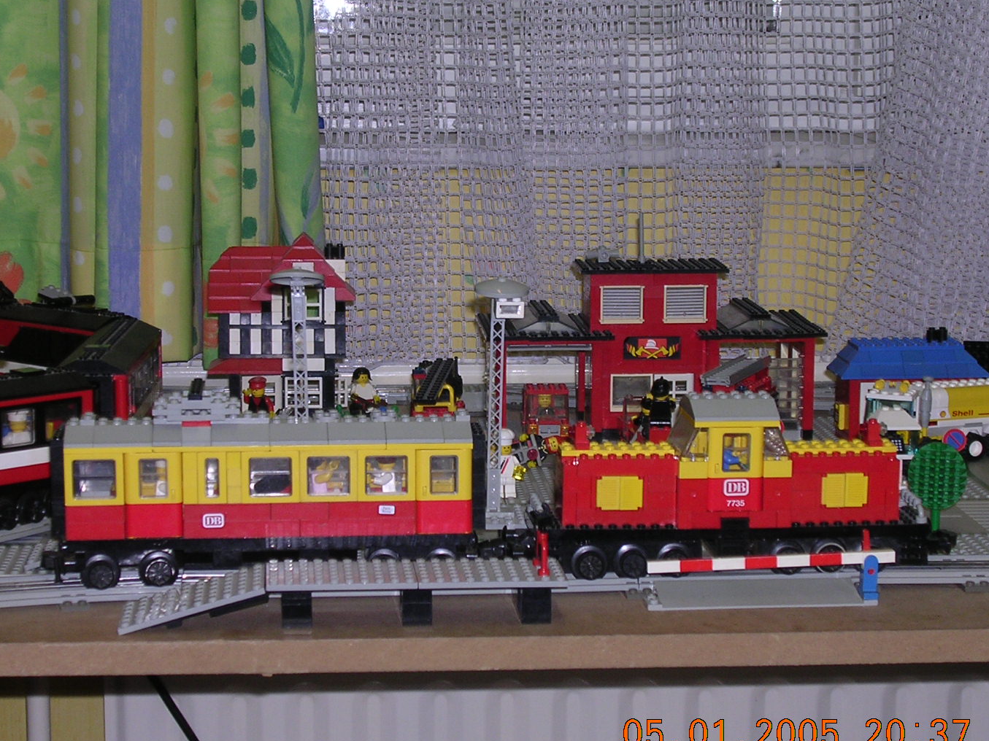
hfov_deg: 23.0
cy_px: 387
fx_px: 2428
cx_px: 432
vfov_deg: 17.4
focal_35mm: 85
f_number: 3.7
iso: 111
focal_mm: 10.9
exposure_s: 1/60.1
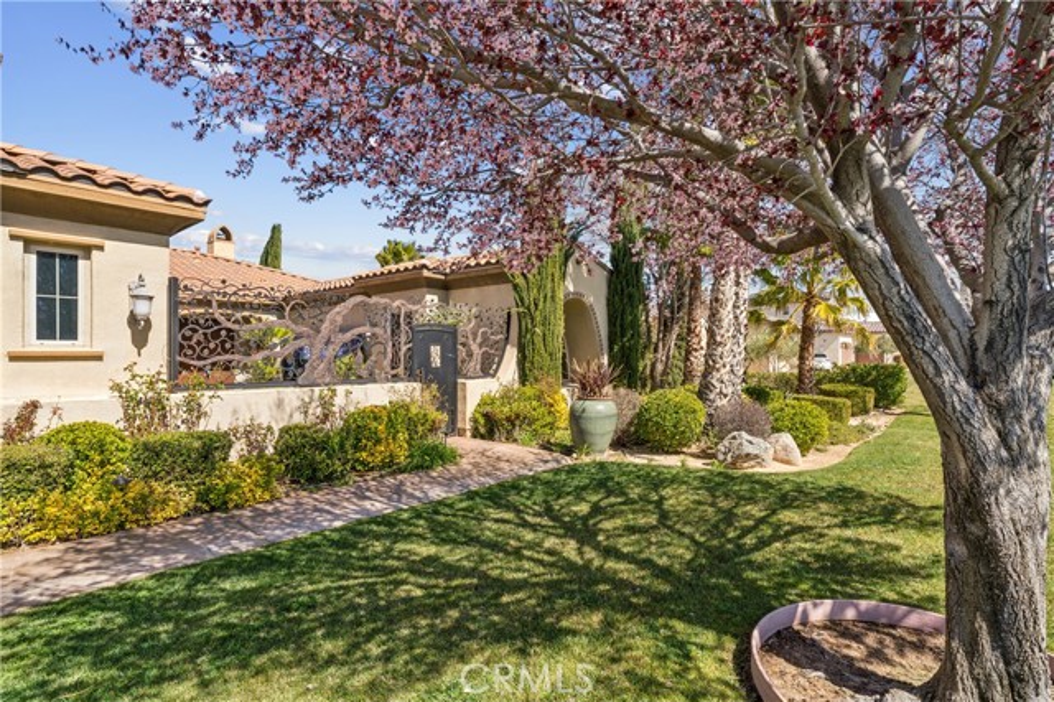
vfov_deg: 67.0
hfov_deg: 89.7
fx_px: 530
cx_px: 527
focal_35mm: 18
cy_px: 351
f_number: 22
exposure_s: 1/20
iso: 100
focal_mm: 18.1
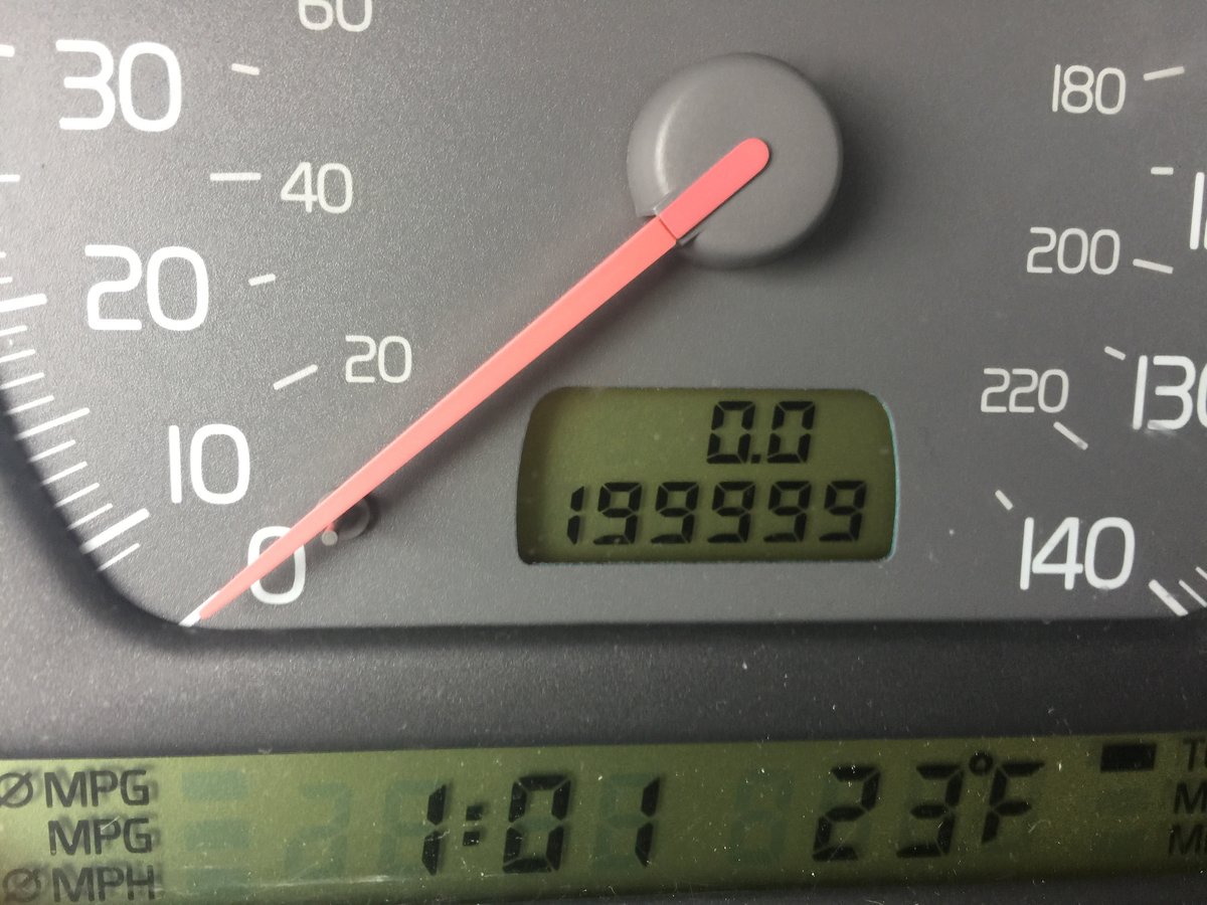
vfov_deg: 48.2
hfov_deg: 61.7
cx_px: 604
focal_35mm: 29
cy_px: 452
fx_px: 1011
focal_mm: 4.15
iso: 40
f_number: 2.2
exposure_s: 1/15
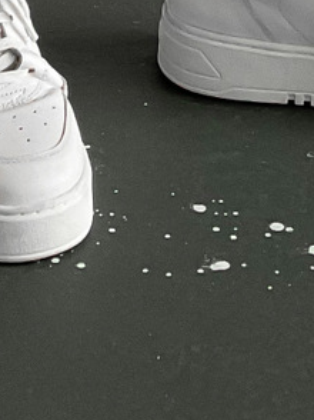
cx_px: 236
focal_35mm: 158
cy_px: -694
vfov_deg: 10.3
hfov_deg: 9.4
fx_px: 1914
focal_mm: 3
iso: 64
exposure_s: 1/100
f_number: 1.8
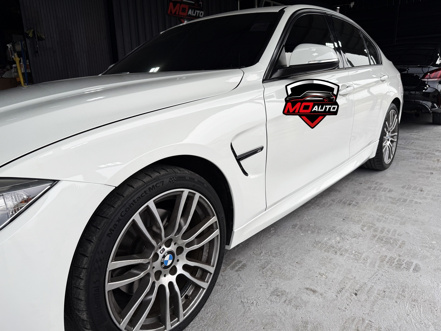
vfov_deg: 54.9
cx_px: 213
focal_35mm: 25
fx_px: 318
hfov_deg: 69.4
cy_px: 168
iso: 80
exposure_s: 1/660
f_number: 1.78
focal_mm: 6.76
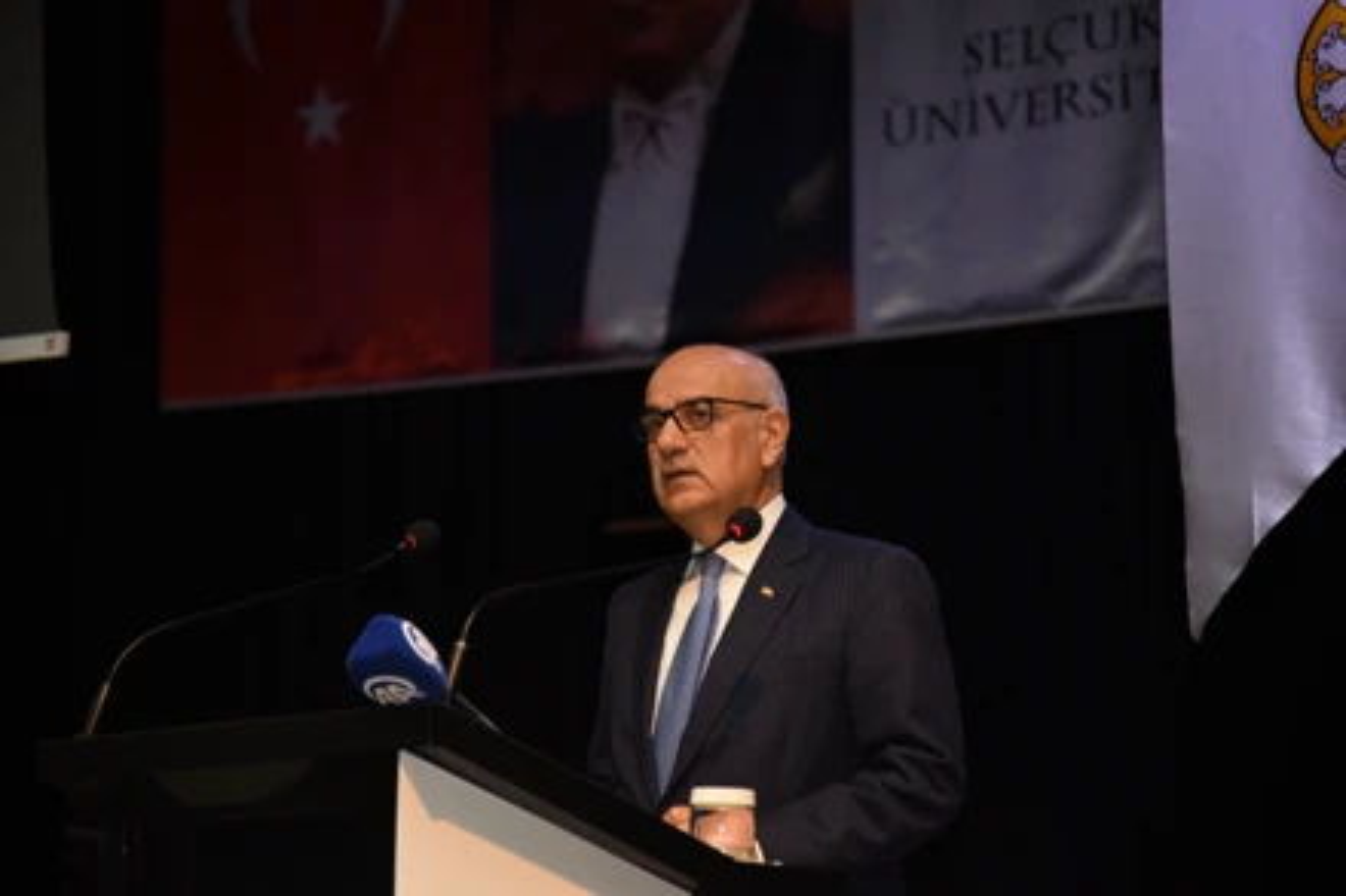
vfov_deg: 14.9
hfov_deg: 22.1
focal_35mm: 92
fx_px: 3438
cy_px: 448
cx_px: 673
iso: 1600
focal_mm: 92
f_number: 4
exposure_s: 1/100
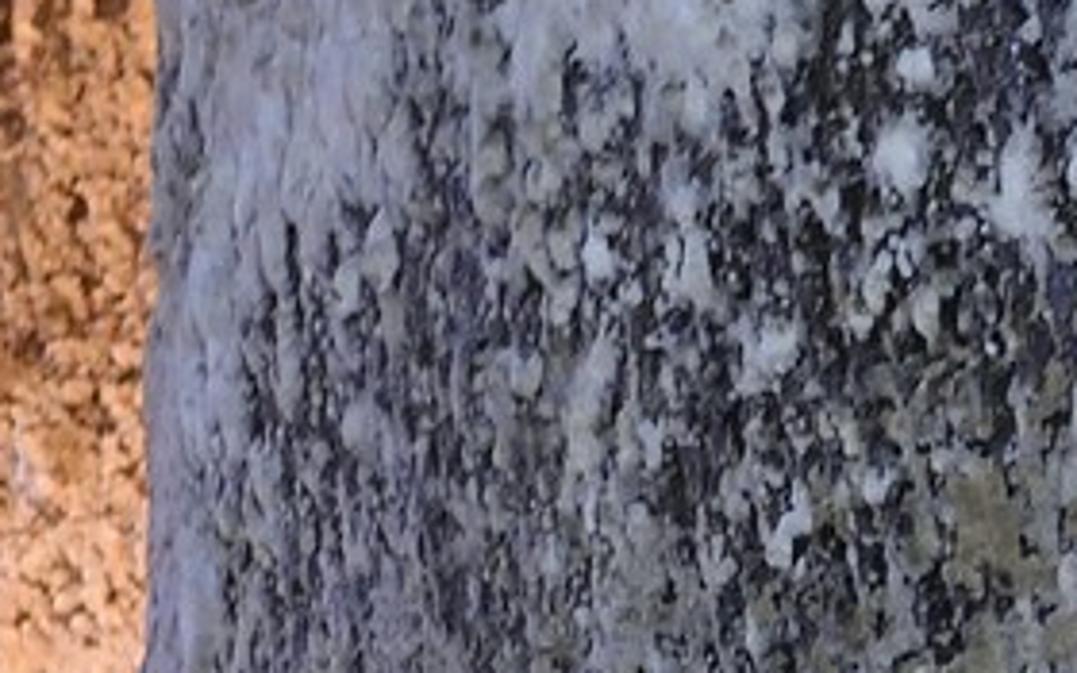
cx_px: 2866
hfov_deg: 6.1
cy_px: 1361
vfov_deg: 4.0
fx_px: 9569
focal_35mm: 326
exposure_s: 1/25
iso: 3200
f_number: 4.5
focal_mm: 56
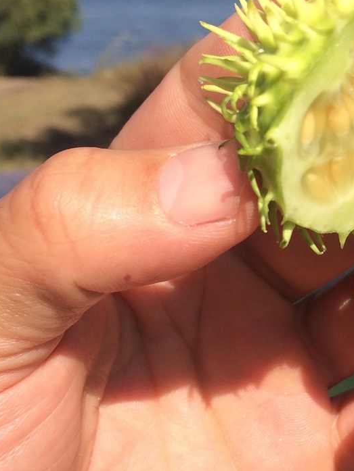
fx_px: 968
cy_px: 217
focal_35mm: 71
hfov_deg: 20.0
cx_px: 360
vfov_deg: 27.4
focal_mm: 4.15
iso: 32
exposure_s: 1/2160
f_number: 2.2
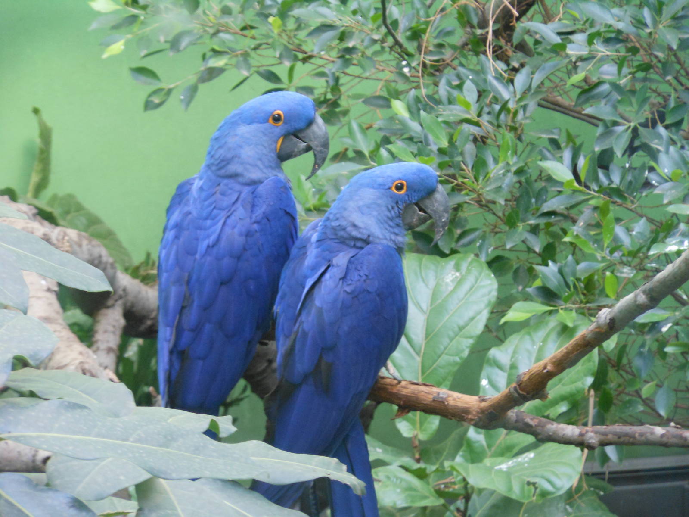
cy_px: 258
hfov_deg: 11.9
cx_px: 344
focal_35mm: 166
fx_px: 3304
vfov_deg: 8.9
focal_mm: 29.8
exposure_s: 1/13
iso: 400
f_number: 5.5
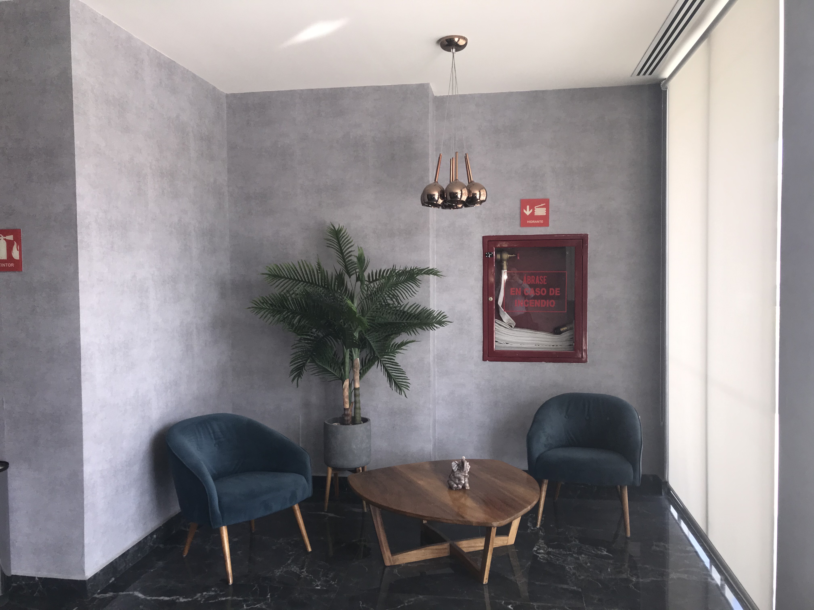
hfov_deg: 63.4
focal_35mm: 28
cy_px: 305
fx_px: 658
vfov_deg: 49.7
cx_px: 407
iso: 20
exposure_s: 1/233
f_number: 1.8
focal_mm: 3.99
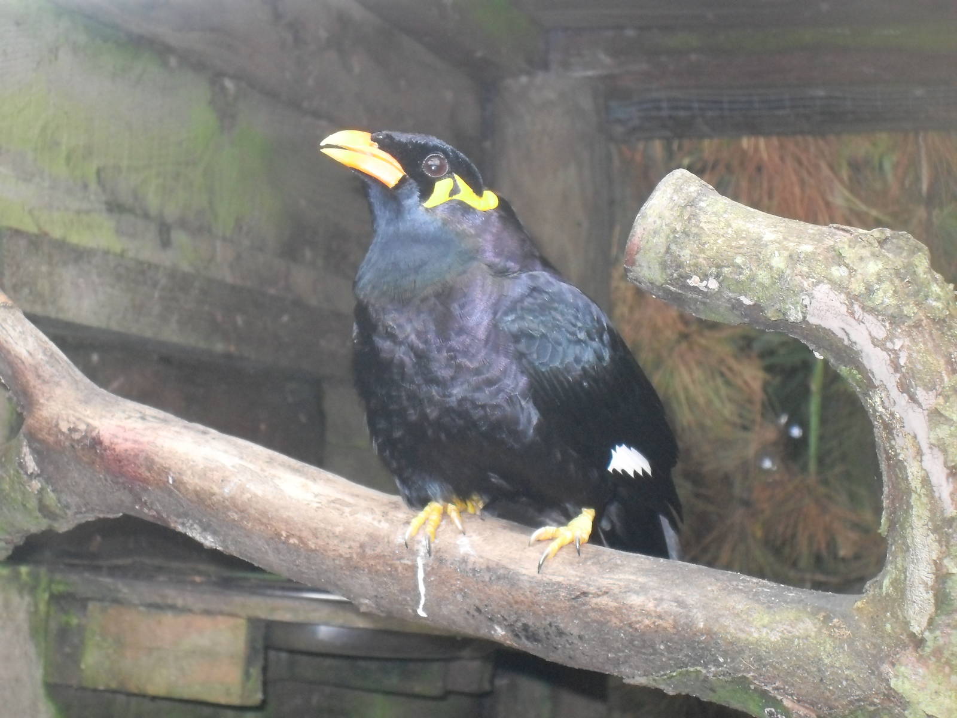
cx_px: 478
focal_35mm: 111
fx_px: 3069
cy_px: 359
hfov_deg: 17.7
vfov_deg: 13.3
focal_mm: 18.1
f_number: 5.2
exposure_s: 1/90
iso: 320
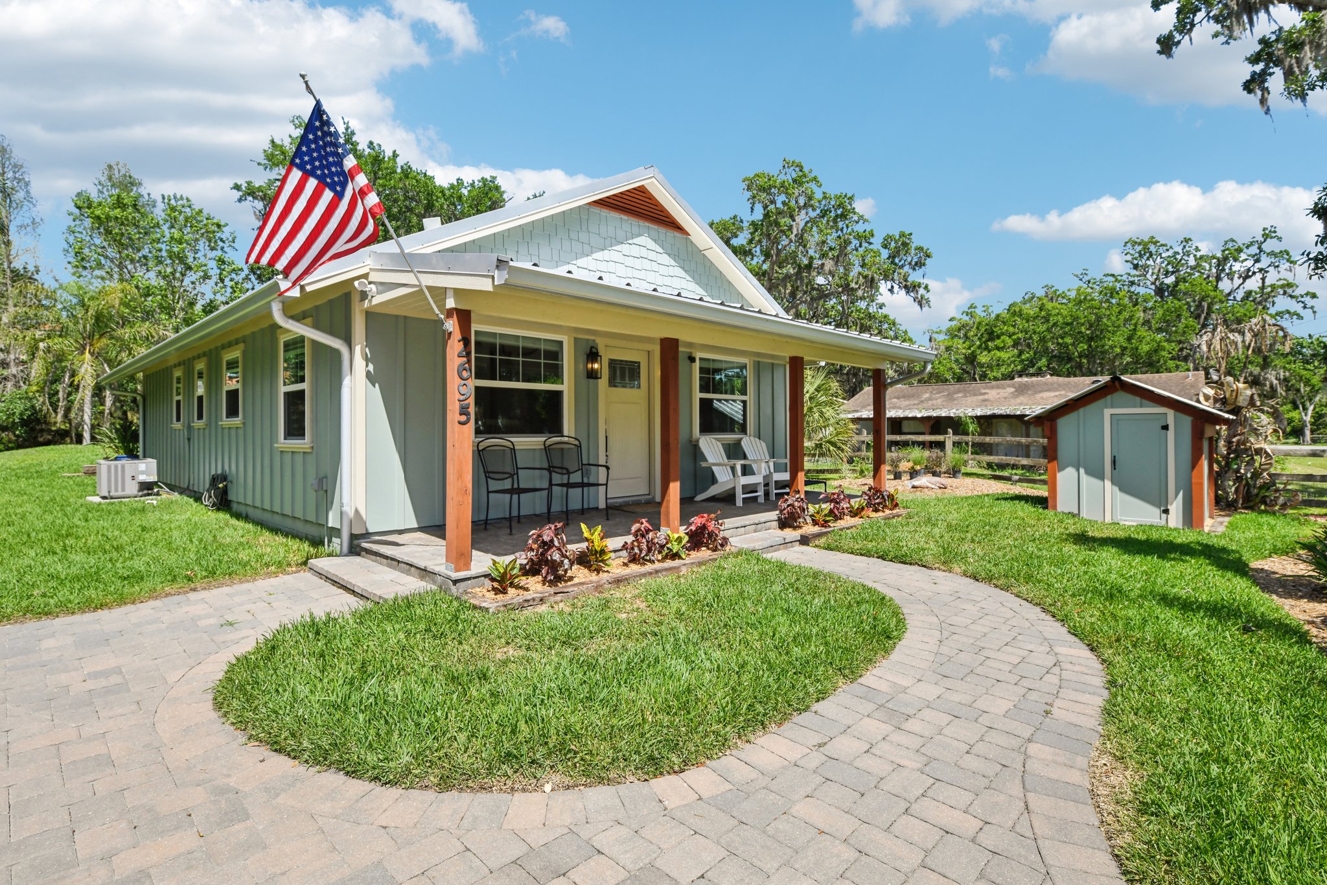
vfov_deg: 67.4
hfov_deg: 90.0
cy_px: 442
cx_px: 664
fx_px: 663
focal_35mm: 18
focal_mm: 18
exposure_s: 1/500
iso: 400
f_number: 8
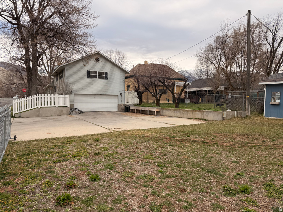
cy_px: 106
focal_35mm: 24
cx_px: 142
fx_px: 196
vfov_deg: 56.8
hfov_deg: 71.6
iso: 80
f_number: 1.78
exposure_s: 1/1585
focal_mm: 6.76
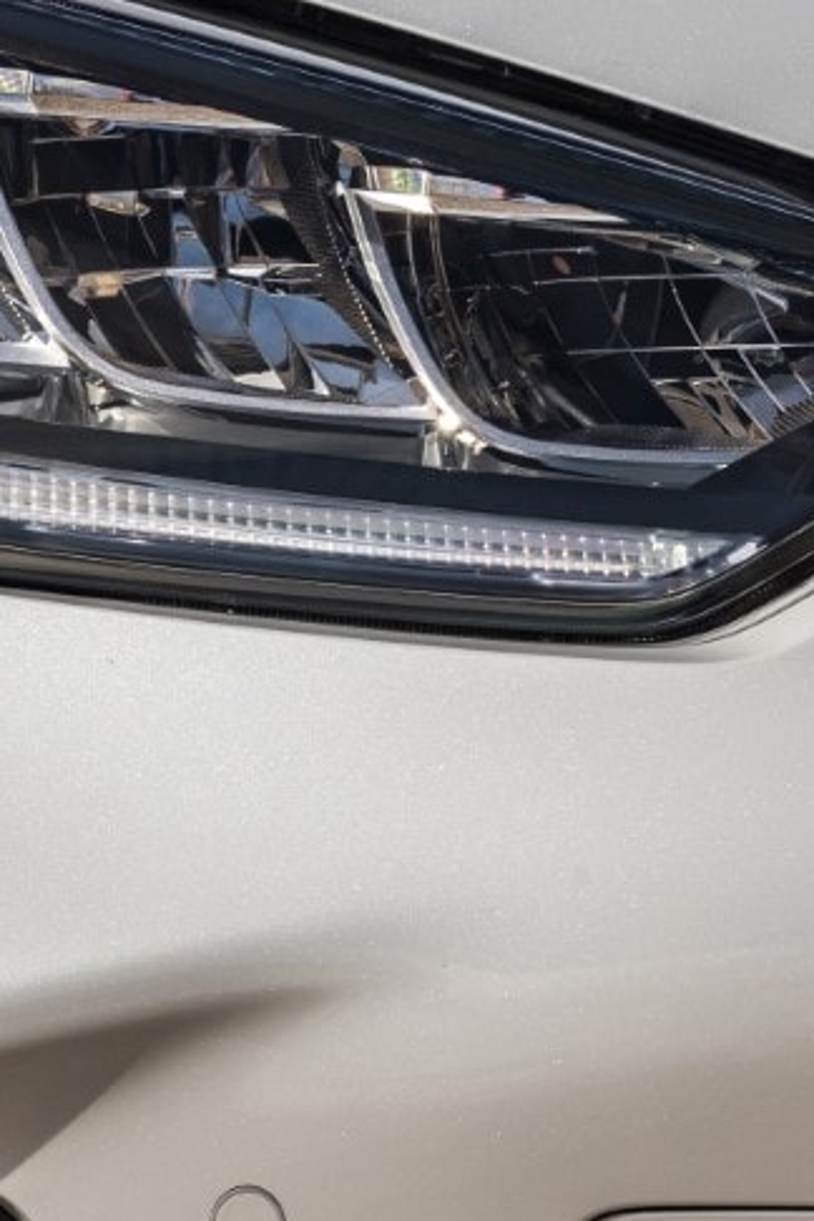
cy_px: 1090
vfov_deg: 5.1
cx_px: -70
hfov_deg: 3.4
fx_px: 13566
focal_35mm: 400
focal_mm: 120
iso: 125
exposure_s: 1/250
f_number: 14
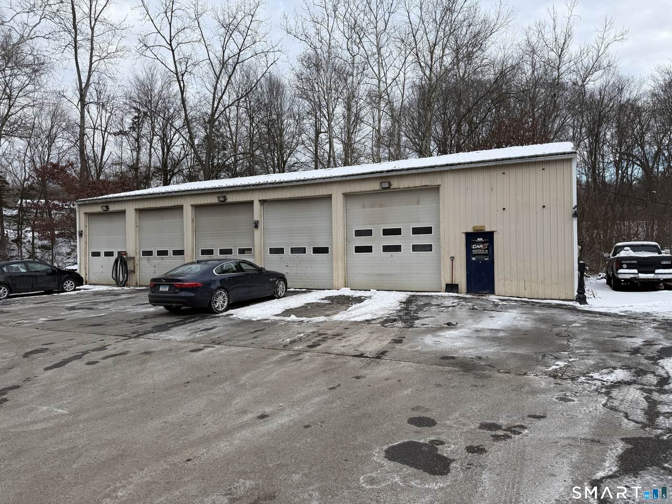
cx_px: 336
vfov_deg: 56.8
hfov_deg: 71.6
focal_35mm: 24
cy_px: 252
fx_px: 466
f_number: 1.78
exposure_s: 1/898
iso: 80
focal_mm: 6.76
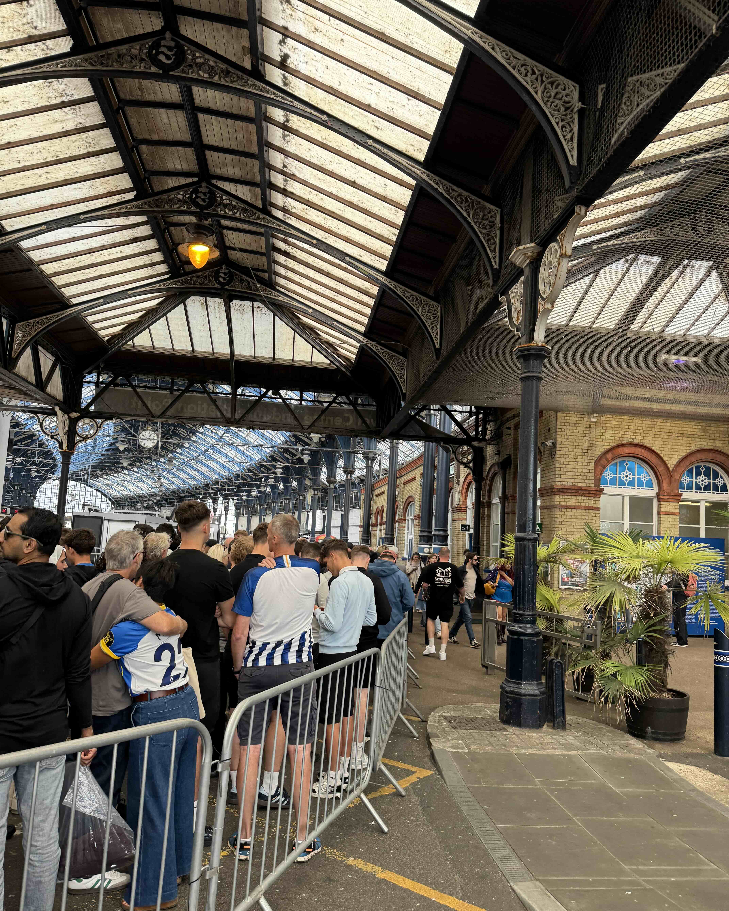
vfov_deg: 68.0
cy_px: 486
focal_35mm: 25
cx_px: 364
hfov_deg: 56.8
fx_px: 674
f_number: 1.78
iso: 80
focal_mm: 6.76
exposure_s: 1/301
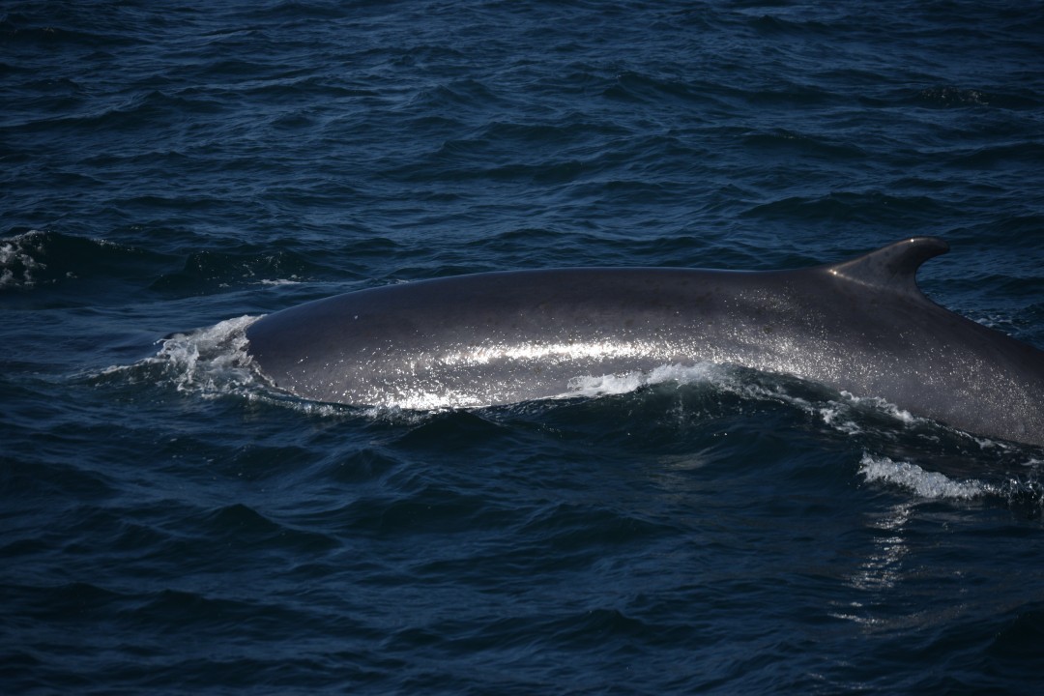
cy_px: 348
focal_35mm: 188
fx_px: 5437
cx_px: 522
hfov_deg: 11.0
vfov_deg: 7.3
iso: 200
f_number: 4.8
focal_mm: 125
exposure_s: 1/4000
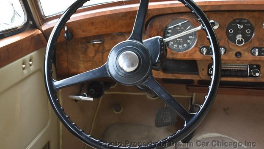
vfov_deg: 27.3
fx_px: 305
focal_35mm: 44
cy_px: 61
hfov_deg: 46.8
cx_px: 135
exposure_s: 1/160
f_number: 6.3
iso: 800
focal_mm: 27
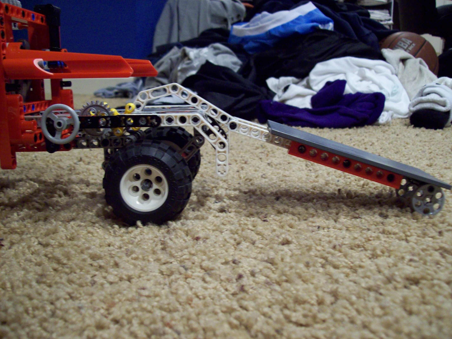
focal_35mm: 36
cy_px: 170
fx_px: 470
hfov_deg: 51.4
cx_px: 226
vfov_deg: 39.6
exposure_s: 1/8
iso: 200
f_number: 2.7
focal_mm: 6
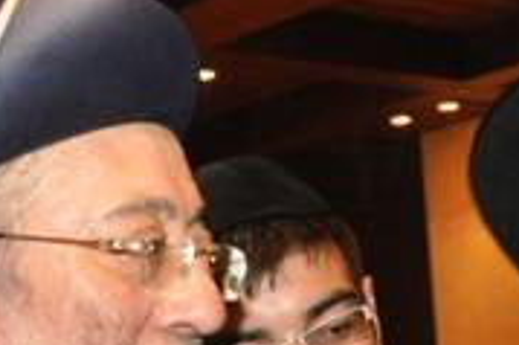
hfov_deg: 15.3
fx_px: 1930
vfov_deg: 10.1
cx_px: 215
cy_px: 390
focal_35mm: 134
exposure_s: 1/60
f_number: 4
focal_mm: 20
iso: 800
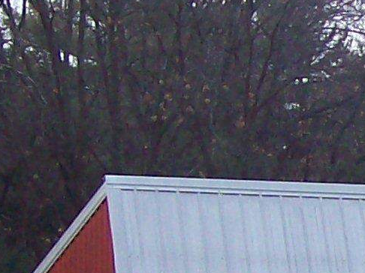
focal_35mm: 211
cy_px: 255
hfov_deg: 8.9
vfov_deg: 7.0
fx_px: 2224
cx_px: 680
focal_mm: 6
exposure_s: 1/429
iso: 80
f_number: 2.7
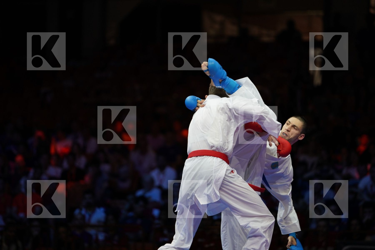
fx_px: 2083
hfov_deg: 10.3
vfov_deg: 6.9
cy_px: 125
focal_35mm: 200
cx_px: 188
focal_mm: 200
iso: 800
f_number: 2.8
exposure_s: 1/1000
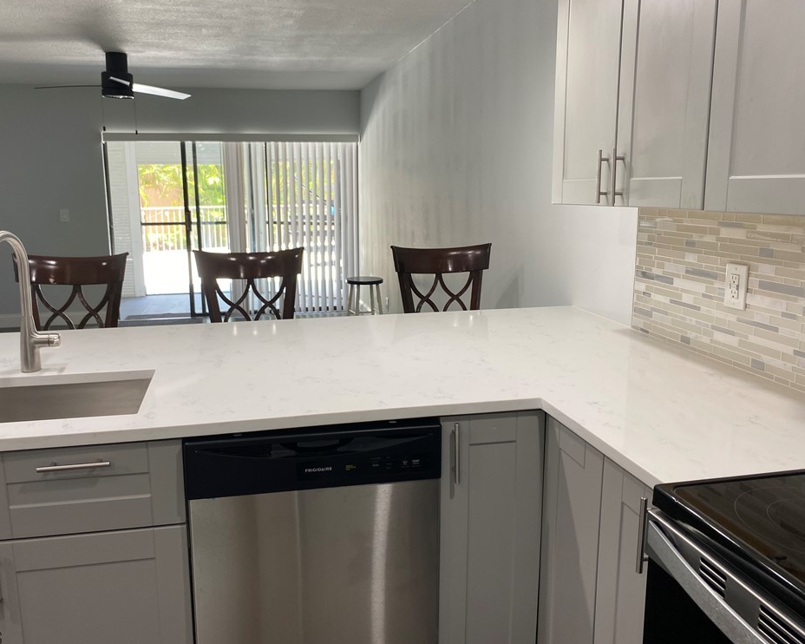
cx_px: 363
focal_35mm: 28
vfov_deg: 51.5
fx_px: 667
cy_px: 323
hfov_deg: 62.1
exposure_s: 1/120
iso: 80
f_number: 1.8
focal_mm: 4.25
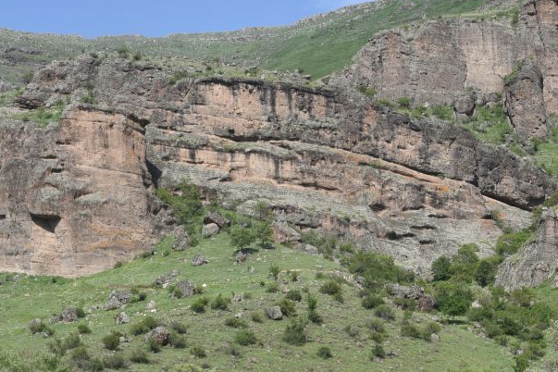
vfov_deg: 19.4
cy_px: 334
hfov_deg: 29.2
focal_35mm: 69
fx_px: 1069
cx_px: 273
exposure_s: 1/160
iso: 320
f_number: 16
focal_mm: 32
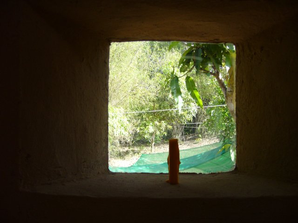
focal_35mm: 35
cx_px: 149
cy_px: 112
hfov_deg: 52.6
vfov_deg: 40.7
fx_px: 301
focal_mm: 5.8
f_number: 2.8
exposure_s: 1/160
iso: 100
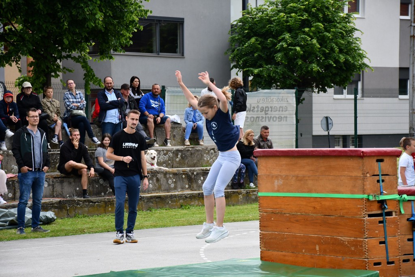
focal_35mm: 120
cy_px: 138
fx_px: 1383
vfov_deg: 11.4
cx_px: 208
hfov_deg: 17.1
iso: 400
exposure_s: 1/500
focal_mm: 80
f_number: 5.3
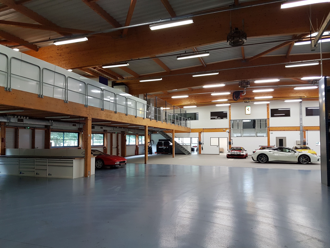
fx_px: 248
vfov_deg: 53.1
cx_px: 165
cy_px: 124
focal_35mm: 26
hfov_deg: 67.3
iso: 100
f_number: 1.7
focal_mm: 4.2
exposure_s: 1/50
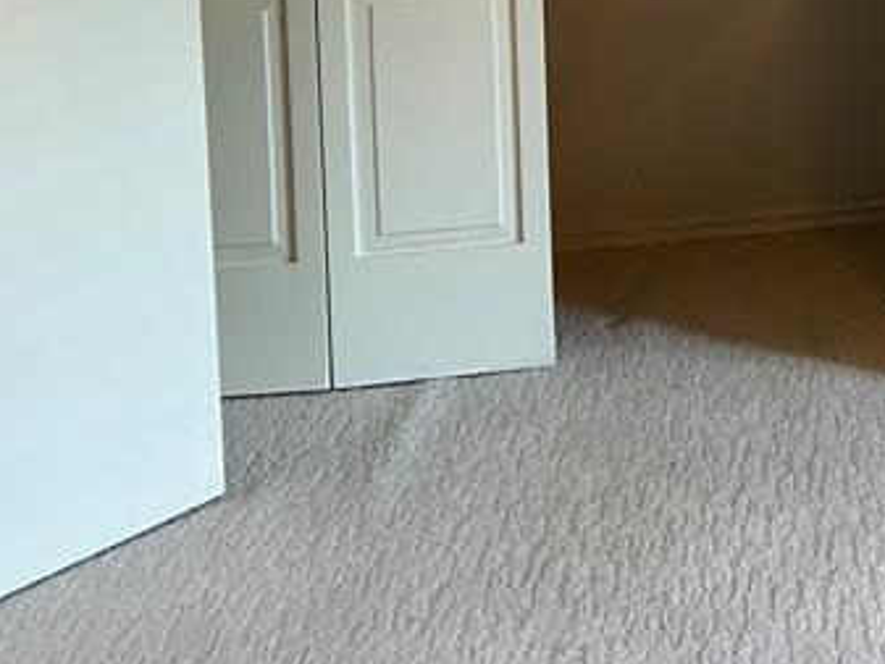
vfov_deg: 17.2
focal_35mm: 79
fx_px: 2020
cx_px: 1129
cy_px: -273
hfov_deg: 22.3
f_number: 1.5
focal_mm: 5.7
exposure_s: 1/60
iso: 250
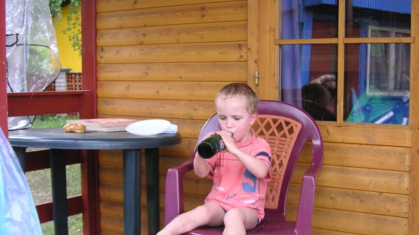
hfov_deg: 42.1
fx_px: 544
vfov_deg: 24.4
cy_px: 136
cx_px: 230
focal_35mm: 49
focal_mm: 6.1
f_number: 2.8
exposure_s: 1/90
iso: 50
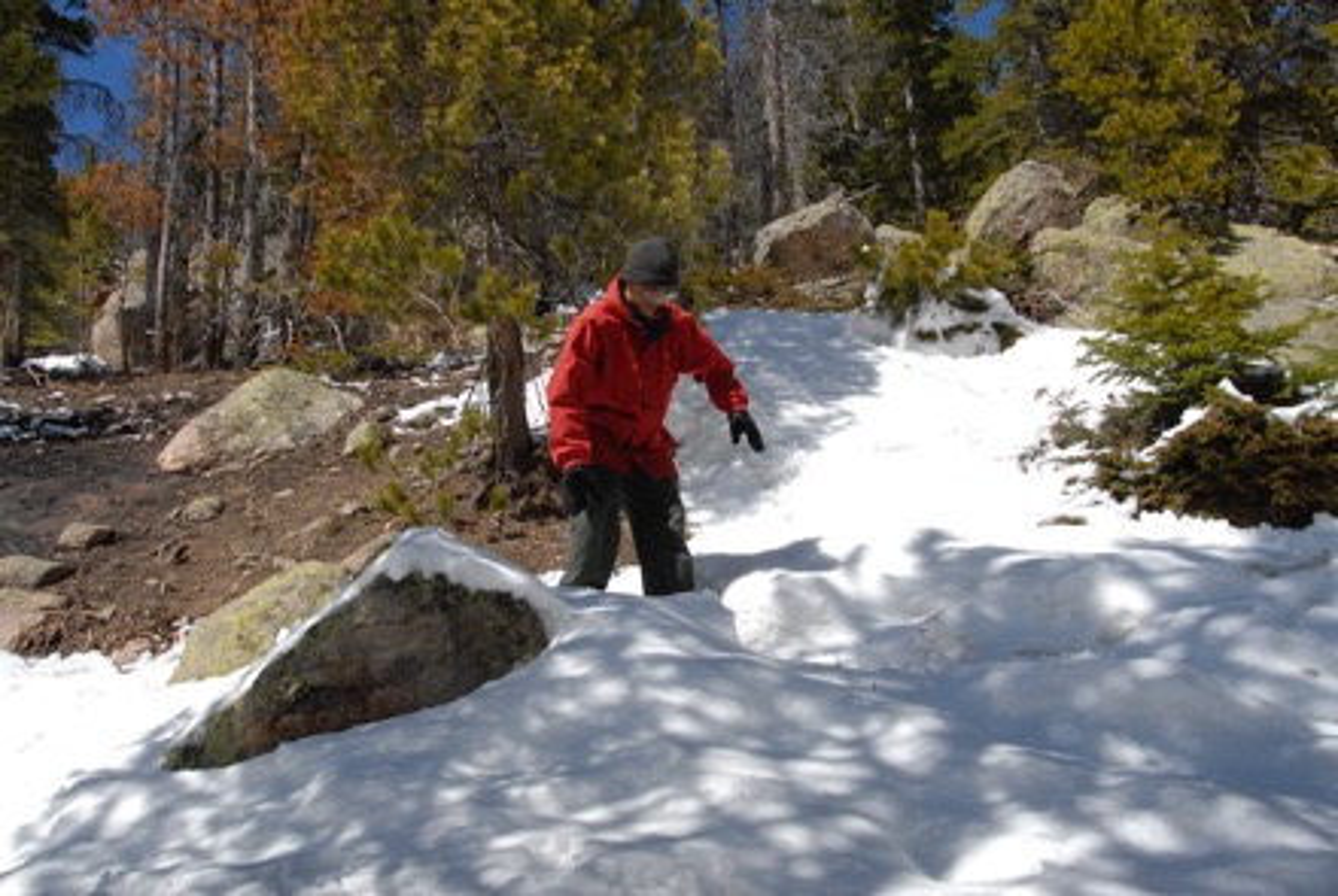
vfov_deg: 37.0
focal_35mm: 36
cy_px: 448
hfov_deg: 53.1
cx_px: 669
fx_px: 1340
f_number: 11
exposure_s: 1/350
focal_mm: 24
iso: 250
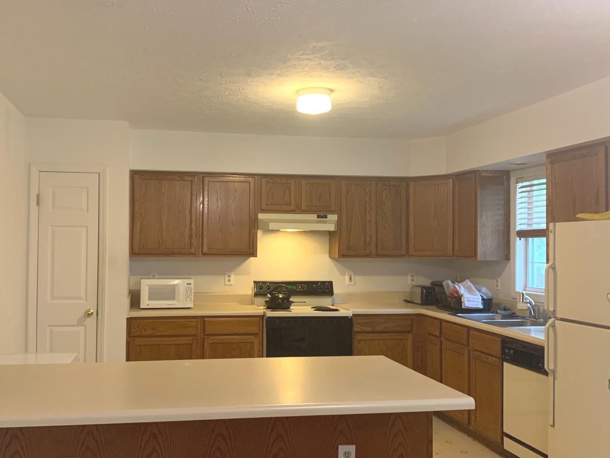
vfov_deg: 41.8
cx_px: 258
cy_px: 240
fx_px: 599
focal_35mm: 34
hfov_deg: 53.7
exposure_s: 1/60
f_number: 1.8
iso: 400
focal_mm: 4.25
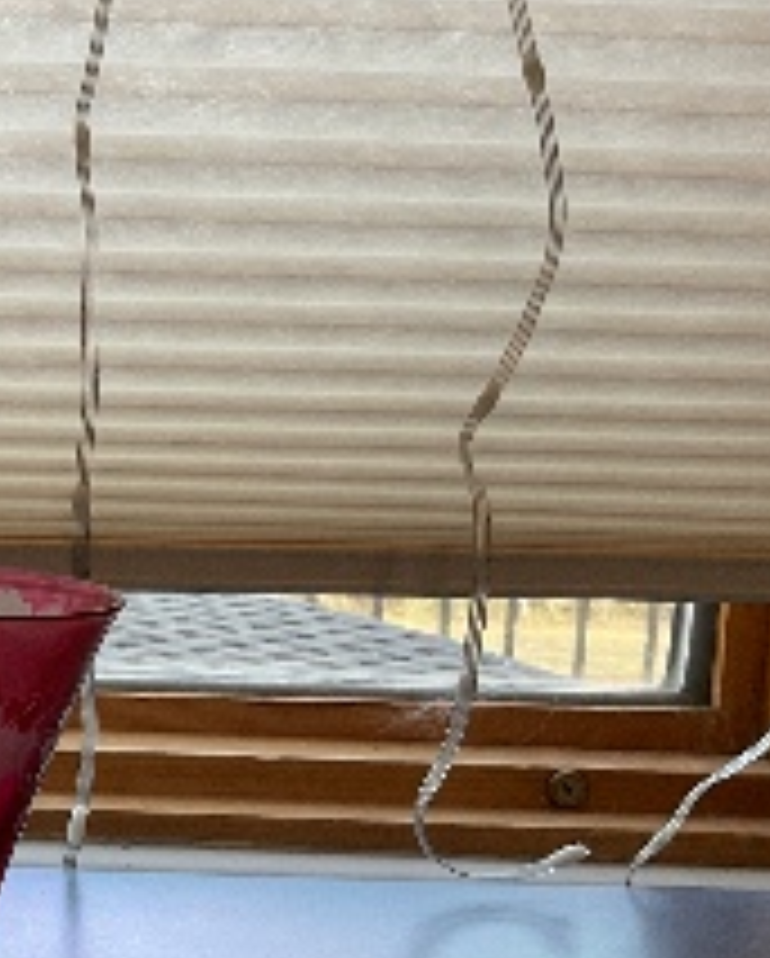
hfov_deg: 16.5
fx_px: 2416
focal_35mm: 85
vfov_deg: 22.4
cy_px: 567
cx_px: -383
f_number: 1.8
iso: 50
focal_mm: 3
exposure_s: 1/120
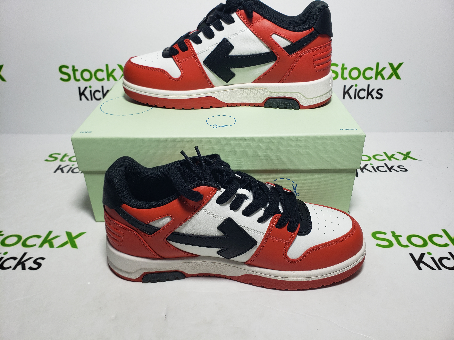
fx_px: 341
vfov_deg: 53.1
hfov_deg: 67.3
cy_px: 170
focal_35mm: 26
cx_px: 227
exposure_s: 1/200
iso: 50
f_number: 2.4
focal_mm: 4.3
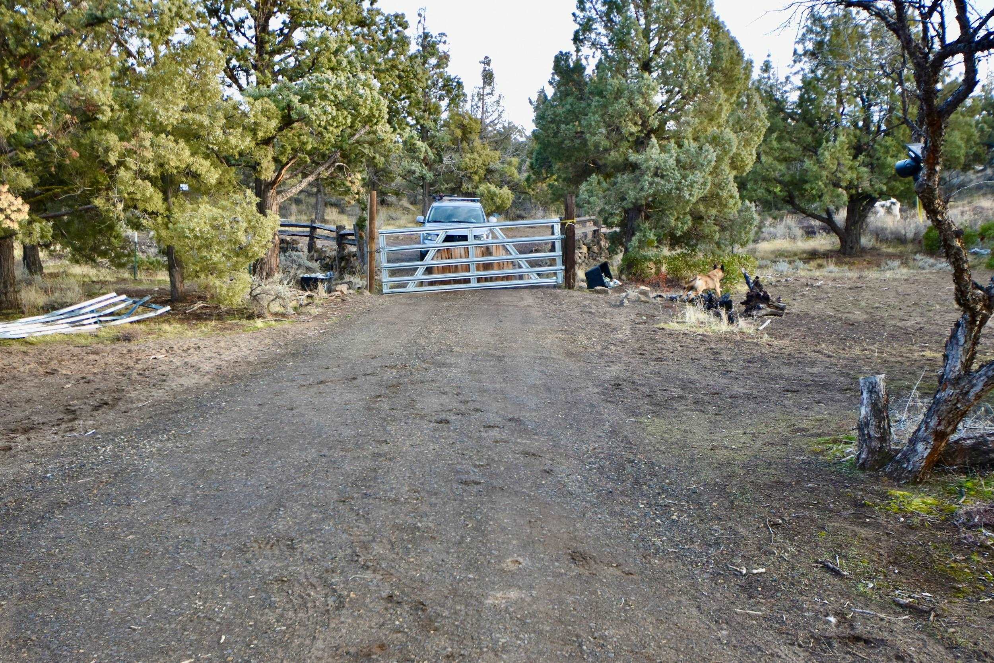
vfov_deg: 36.9
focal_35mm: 36
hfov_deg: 53.1
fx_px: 994
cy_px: 332
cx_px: 497
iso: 500
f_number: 4.5
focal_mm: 24
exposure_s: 1/250
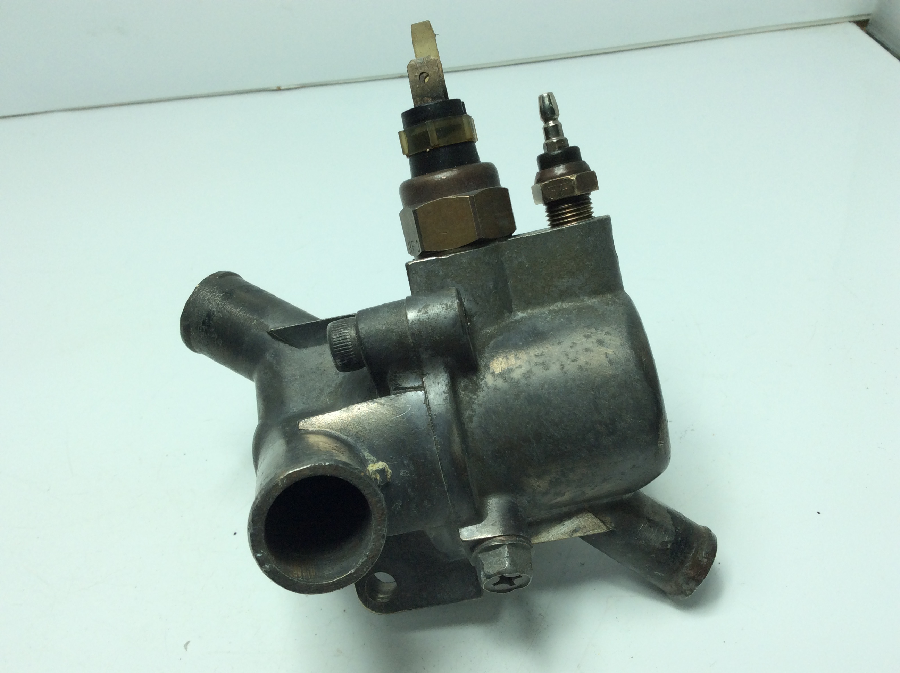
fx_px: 831
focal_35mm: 32
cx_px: 450
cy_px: 336
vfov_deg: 44.1
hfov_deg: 56.9
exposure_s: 1/397
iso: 32
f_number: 2.4
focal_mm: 3.3
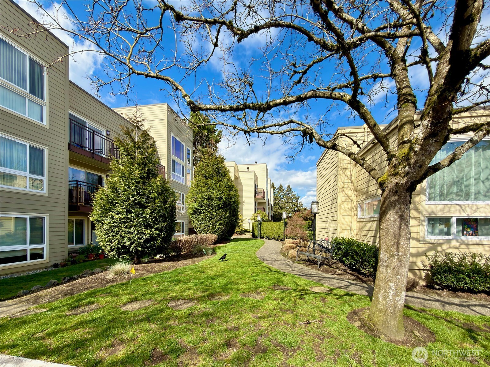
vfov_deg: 85.6
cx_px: 245
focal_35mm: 14
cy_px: 184
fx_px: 198
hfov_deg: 102.1
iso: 16
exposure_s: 1/459
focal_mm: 2.22
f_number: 2.2
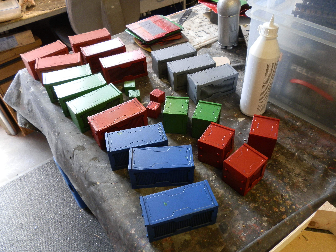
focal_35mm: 28
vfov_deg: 49.7
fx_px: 272
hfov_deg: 63.4
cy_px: 126
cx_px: 168
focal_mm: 5
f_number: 3.1
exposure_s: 1/30
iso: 160
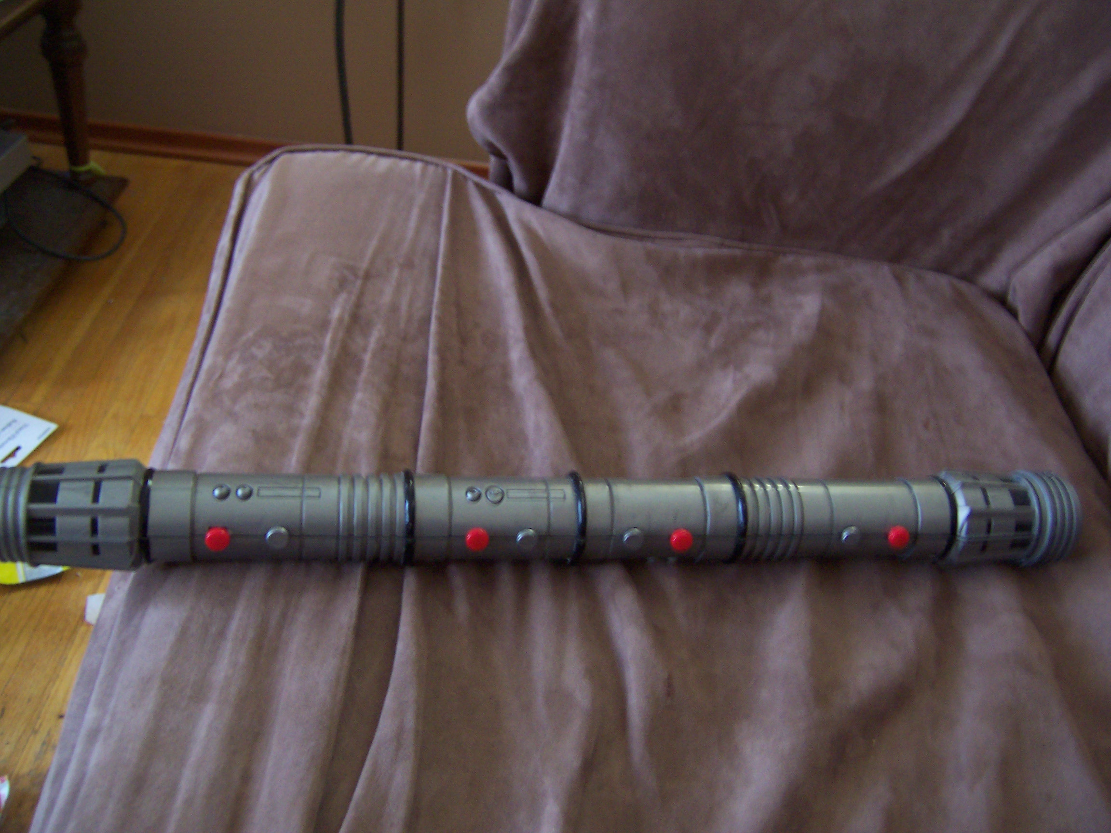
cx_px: 556
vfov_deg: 42.9
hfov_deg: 55.4
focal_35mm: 33
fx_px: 1059
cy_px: 416
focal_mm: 5.5
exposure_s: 1/8
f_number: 2.8
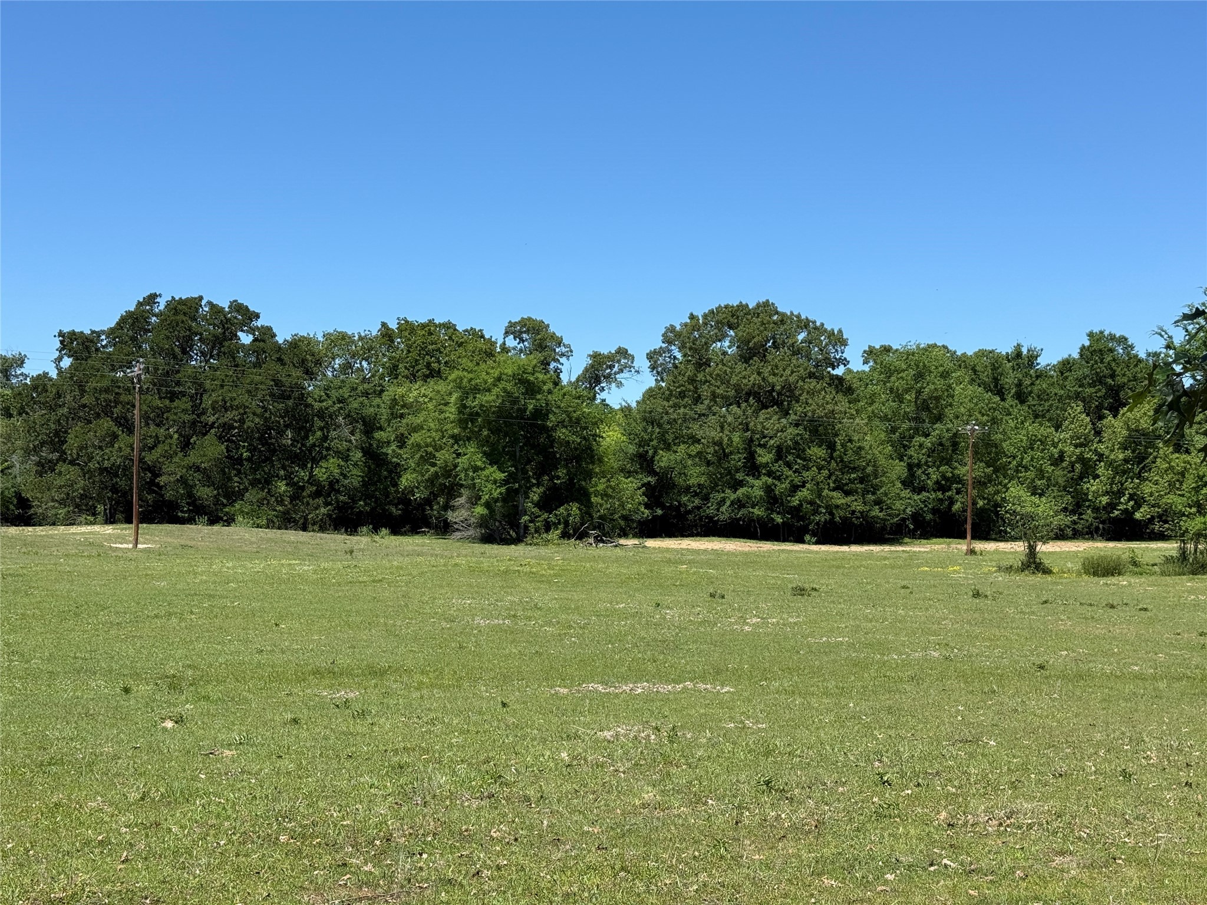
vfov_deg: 30.3
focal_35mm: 48
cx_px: 604
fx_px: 1674
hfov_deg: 39.7
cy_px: 452
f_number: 1.78
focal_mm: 6.76
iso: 64
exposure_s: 1/3891
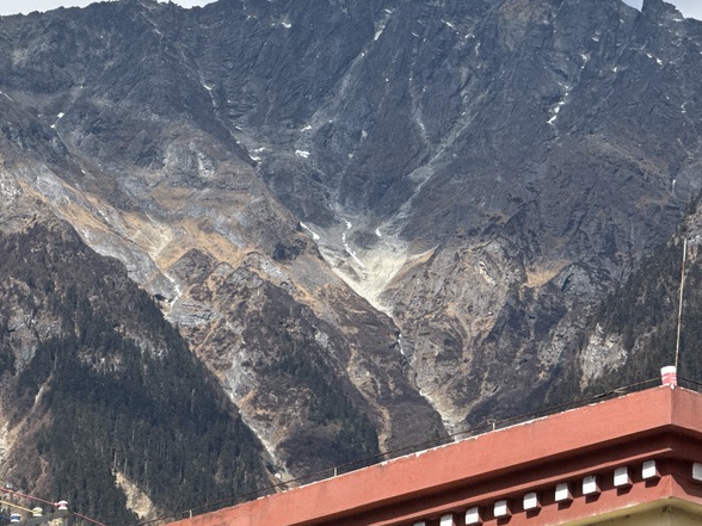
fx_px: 4238
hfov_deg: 9.5
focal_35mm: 209
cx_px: 190
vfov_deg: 7.1
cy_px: 166
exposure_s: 1/1451
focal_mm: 15.66
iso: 50
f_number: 2.8
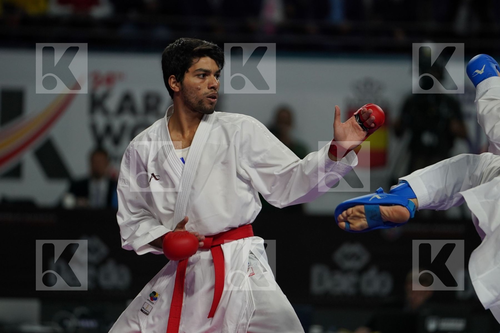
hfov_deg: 6.9
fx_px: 4166
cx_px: 250
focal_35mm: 300
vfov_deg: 4.6
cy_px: 166
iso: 800
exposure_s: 1/1000
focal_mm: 200
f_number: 2.8
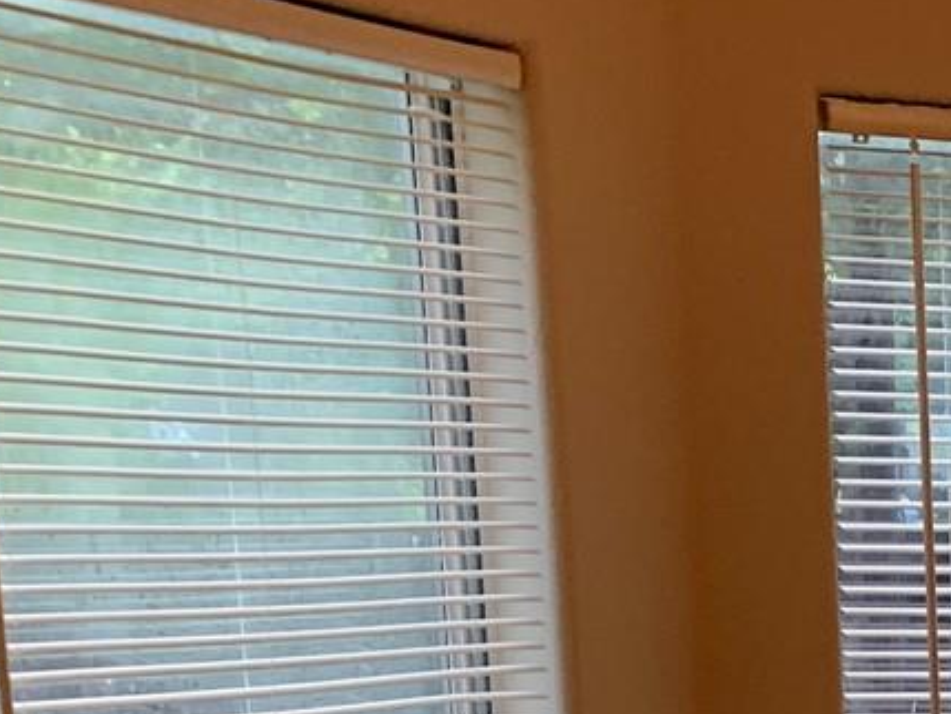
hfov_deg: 14.1
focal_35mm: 124
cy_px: 1475
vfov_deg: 10.8
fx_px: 3408
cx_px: 1707
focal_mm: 4.25
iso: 100
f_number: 1.8
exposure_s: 1/60
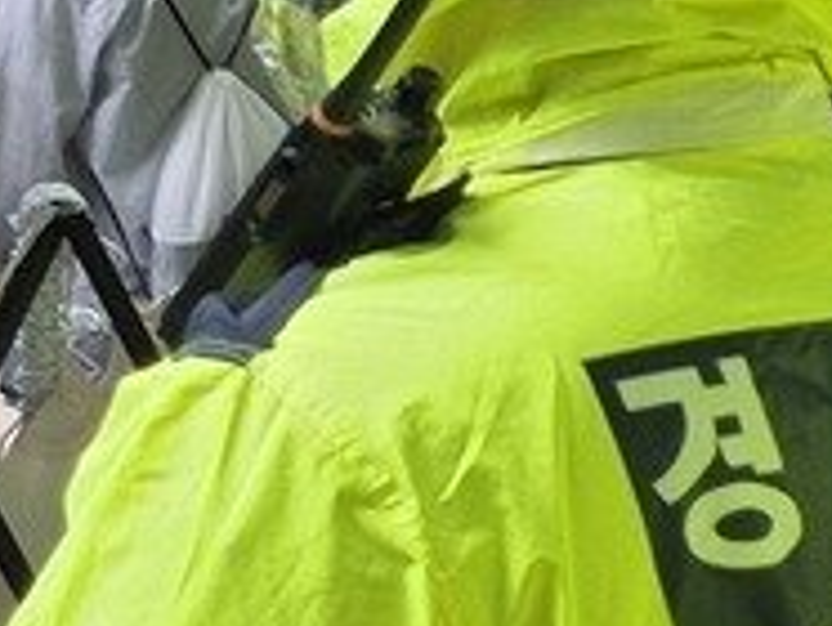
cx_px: -1695
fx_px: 4163
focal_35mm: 173
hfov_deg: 9.1
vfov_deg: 8.3
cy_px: -447
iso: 40
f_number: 1.8
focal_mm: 5.4
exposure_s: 1/180
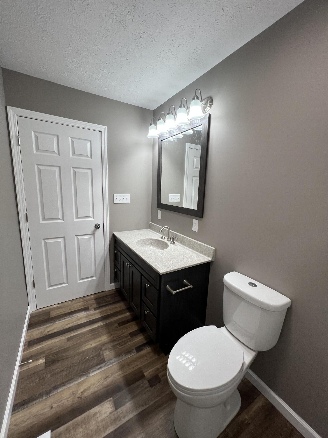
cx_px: 164
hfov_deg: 89.9
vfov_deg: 106.2
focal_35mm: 13
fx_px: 164
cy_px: 219
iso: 100
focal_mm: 1.57
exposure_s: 1/120
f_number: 1.8
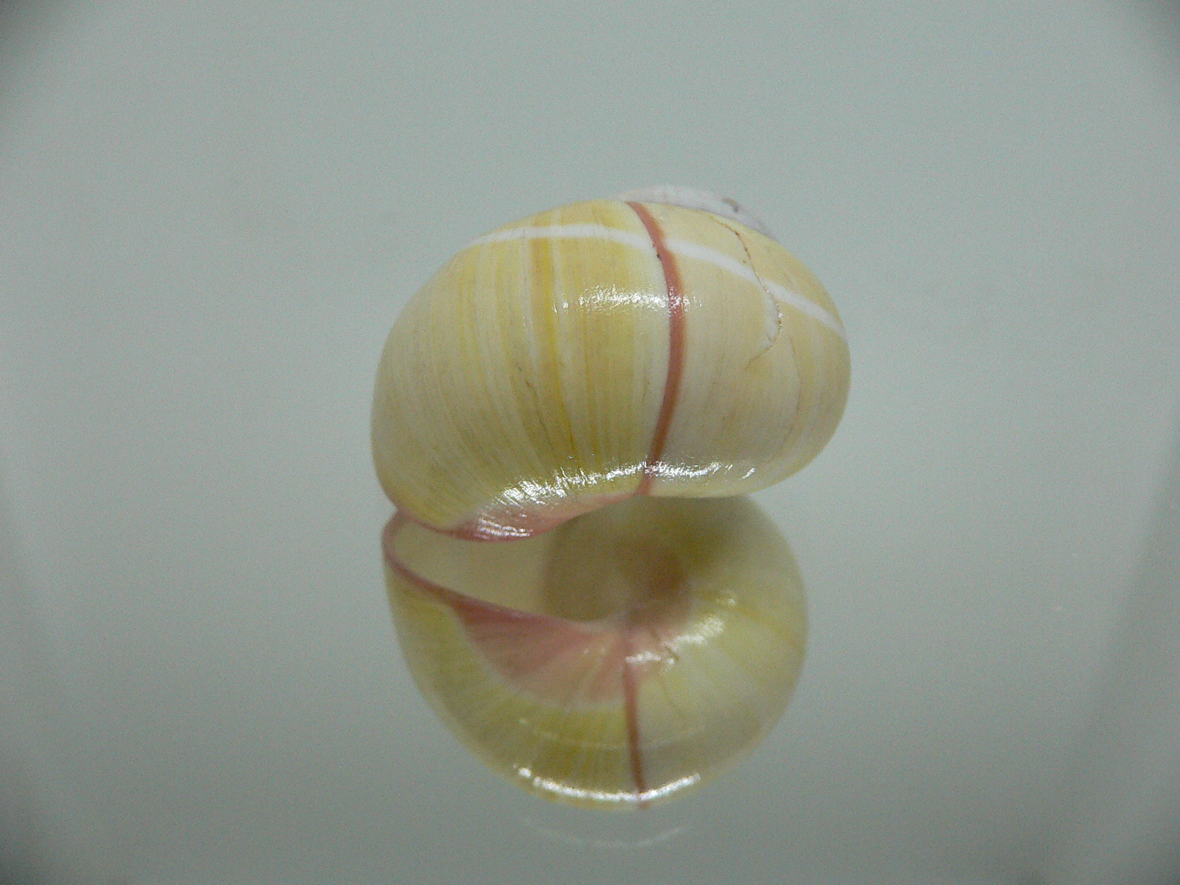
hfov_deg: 52.6
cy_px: 442
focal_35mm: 35
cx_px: 590
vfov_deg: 40.7
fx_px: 1193
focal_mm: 4.6
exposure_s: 1/60
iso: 200
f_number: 2.8
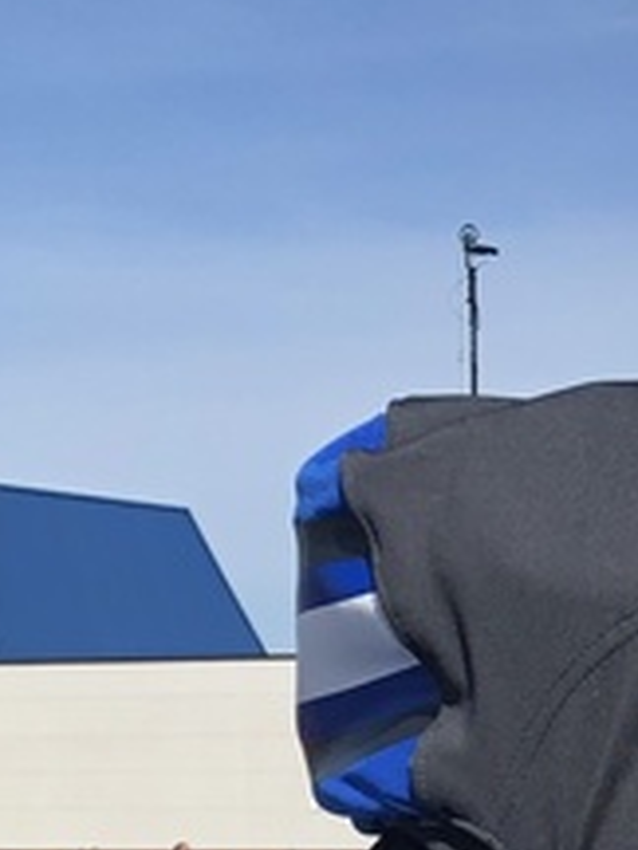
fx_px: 3612
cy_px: 1285
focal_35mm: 147
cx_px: 1406
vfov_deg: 12.7
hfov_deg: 9.3
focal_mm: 3.99
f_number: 1.8
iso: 25
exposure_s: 1/2525
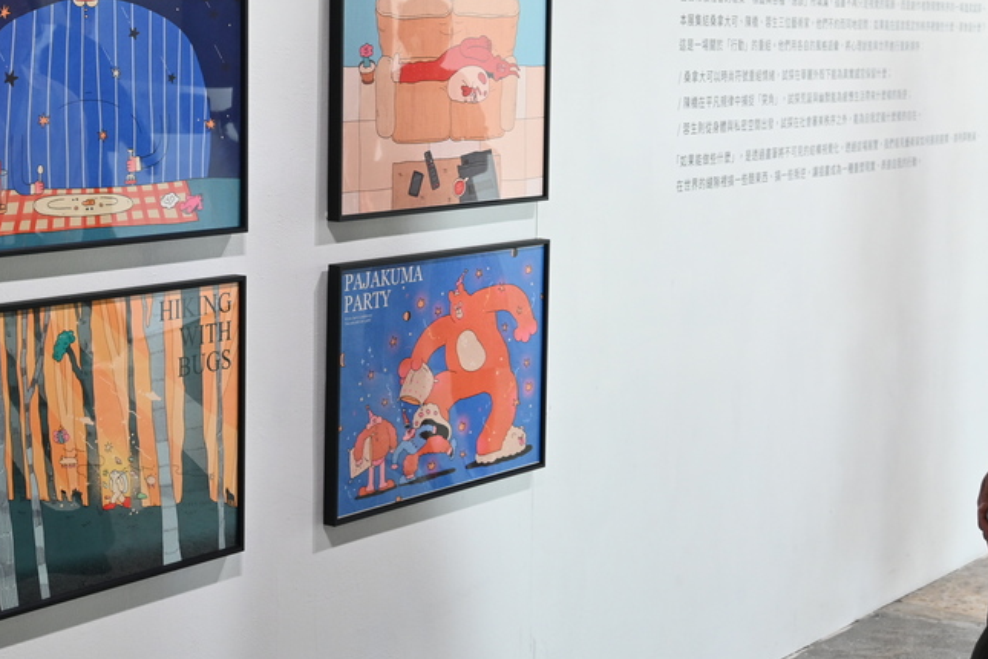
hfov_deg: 29.5
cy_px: 112
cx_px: 424
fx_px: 1877
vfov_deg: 19.7
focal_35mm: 68
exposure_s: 1/40
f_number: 4.2
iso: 450
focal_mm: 24.5
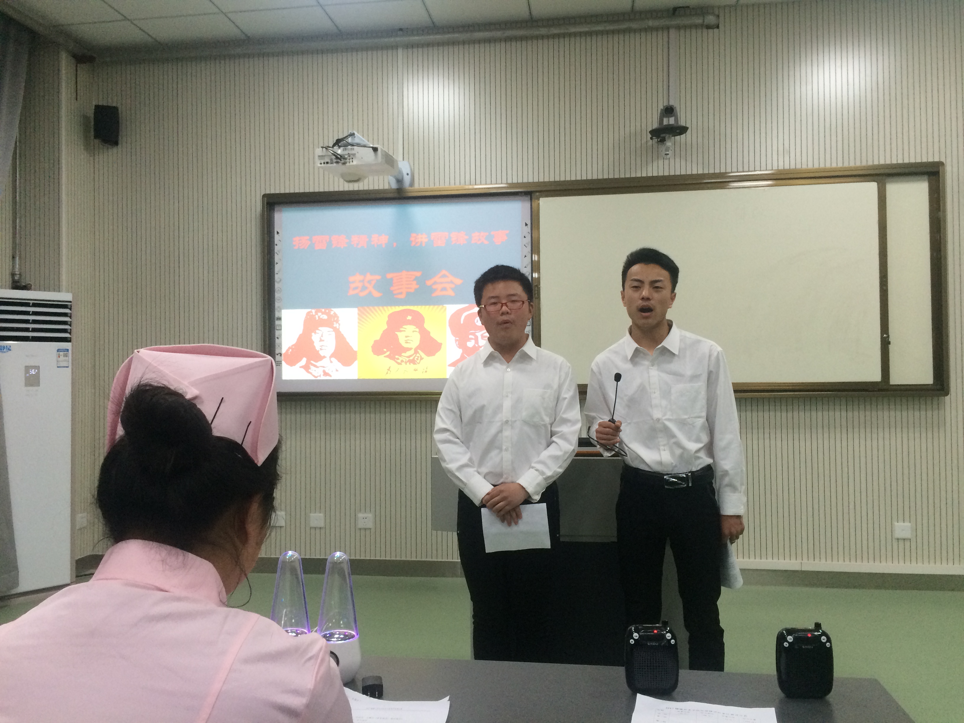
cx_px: 482
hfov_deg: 61.7
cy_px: 362
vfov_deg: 48.2
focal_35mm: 29
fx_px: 808
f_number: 2.2
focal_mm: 4.15
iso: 80
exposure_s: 1/33
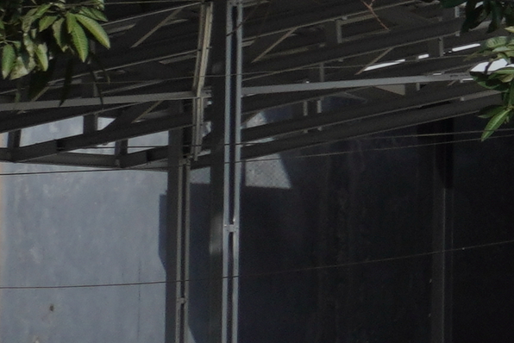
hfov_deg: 7.9
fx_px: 3508
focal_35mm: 246
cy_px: 0
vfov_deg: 5.6
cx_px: 1088
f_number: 13
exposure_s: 1/250
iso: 100
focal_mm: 23
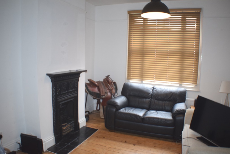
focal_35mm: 36
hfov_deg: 53.1
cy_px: 77
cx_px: 115
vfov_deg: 36.9
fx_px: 230
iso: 1000
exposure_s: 1/60
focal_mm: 24
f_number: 3.8
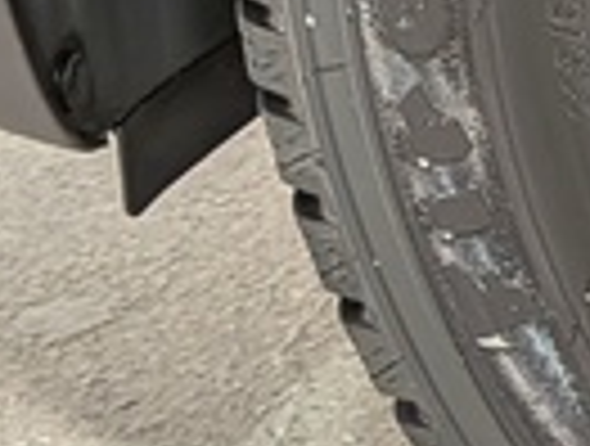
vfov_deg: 7.8
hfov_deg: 9.1
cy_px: -243
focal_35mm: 187
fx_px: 3196
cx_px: 1563
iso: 27
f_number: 1.7
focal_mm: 4.53
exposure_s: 1/161
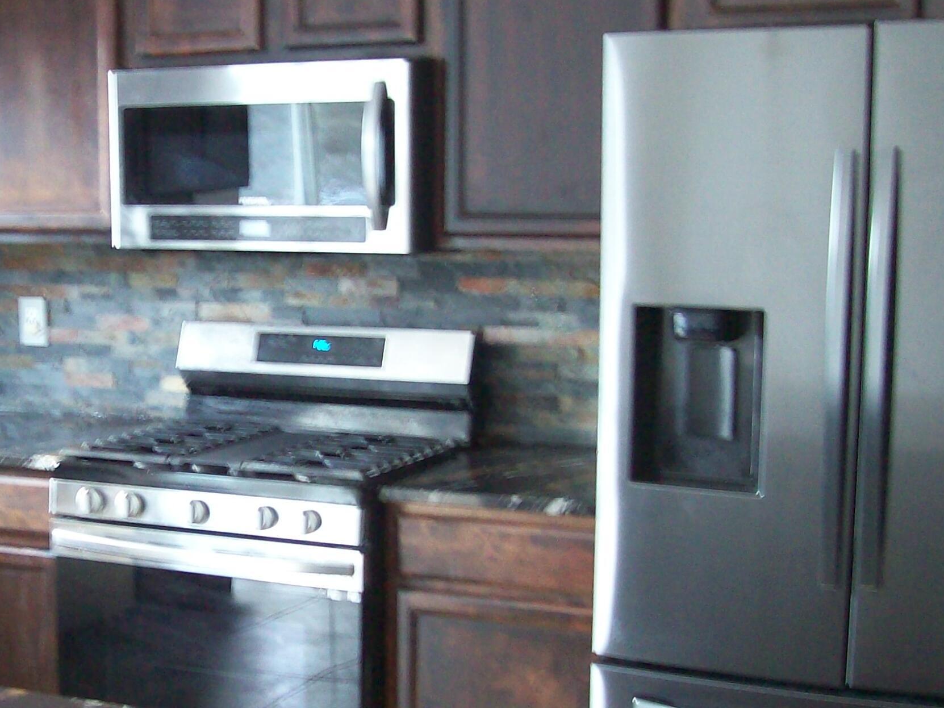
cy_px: 465
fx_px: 1772
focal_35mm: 65
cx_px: 198
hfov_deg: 29.2
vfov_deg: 22.5
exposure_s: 1/9.16
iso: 160
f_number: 2.7
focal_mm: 6
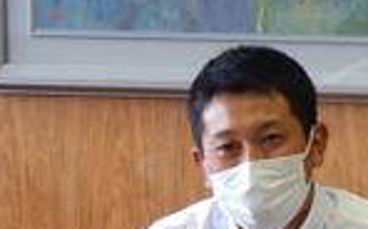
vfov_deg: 3.6
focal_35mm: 362
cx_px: 550
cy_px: 136
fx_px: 3625
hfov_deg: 5.8
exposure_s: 1/30
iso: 180
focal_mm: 18.1
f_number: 4.8
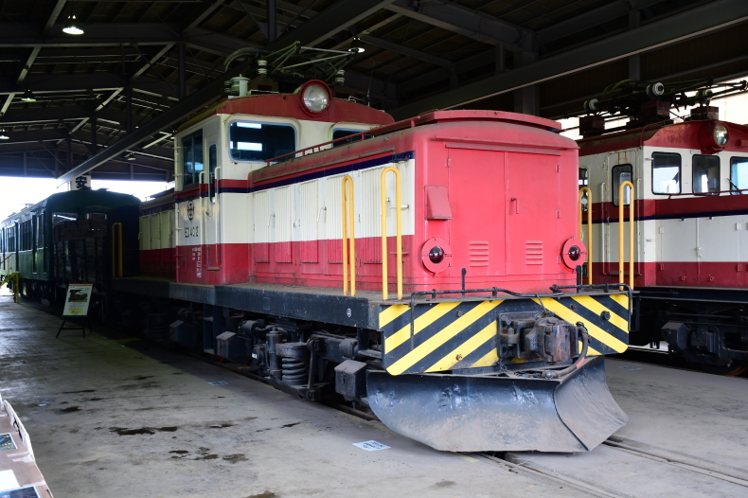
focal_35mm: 36
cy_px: 249
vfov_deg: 36.8
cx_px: 374
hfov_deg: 53.2
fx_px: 748
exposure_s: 1/60
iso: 400
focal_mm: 24
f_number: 4
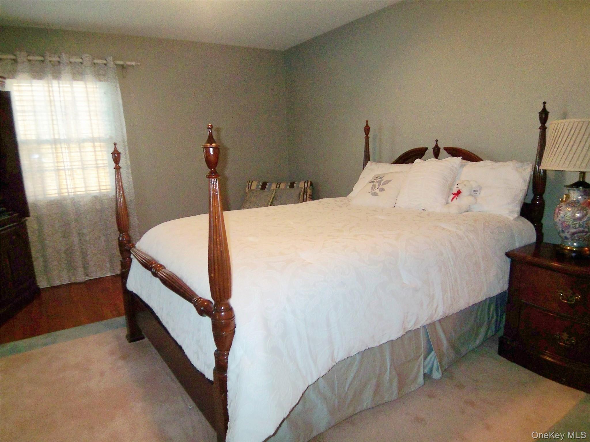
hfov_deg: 73.9
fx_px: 392
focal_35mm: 23
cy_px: 221
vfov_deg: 58.9
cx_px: 295
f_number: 2.8
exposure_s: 1/30
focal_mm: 3.8
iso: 200
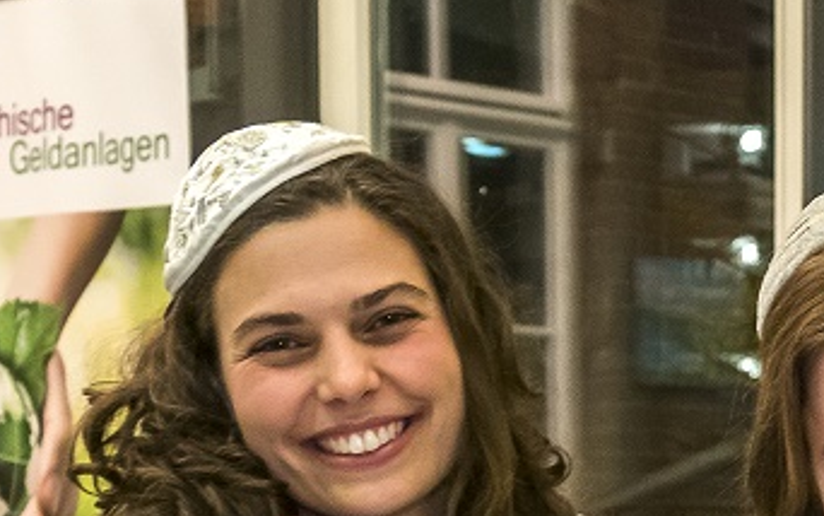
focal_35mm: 124
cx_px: 949
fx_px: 2786
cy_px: 774
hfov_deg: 16.2
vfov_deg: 10.2
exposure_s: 1/40
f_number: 4
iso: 2000
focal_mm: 20
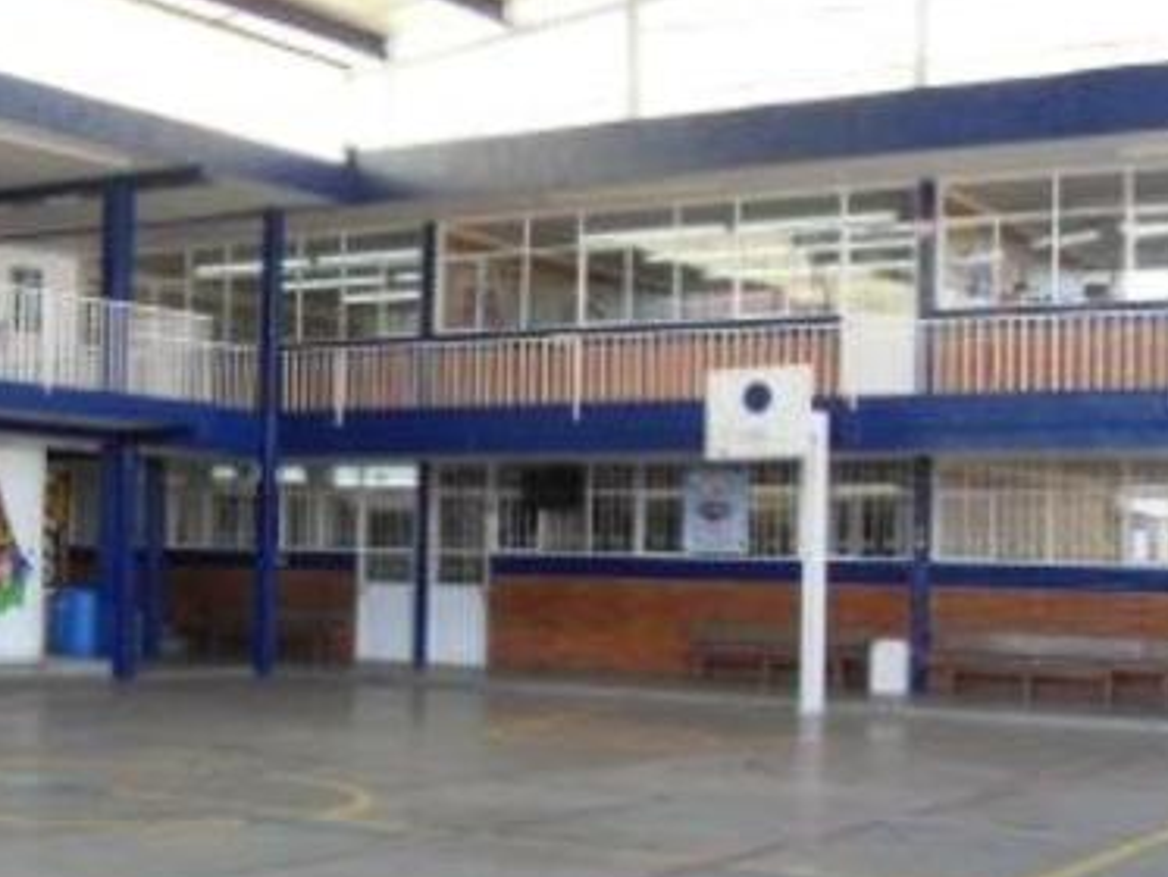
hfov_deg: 31.6
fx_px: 2025
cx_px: 288
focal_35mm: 60
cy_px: 570
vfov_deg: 24.3
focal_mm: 6.3
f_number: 2.8
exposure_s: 1/90
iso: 80
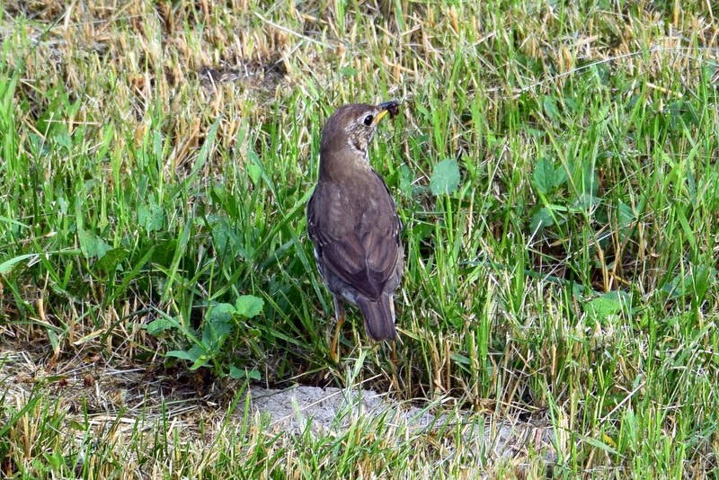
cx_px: 360
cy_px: 240
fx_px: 3147
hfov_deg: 13.0
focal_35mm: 158
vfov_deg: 8.7
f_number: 10
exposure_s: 1/250
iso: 400
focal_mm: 105
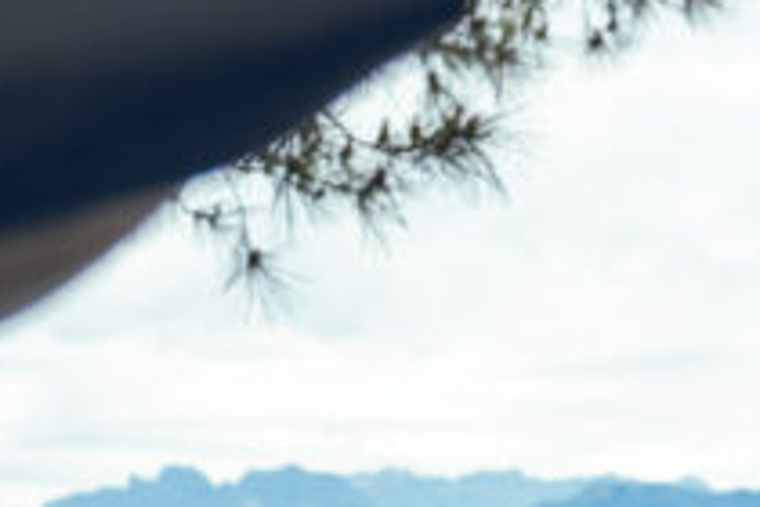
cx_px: 293
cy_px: 1039
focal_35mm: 117
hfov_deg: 17.5
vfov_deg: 10.7
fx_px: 2470
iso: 160
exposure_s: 1/125
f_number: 4
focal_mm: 24
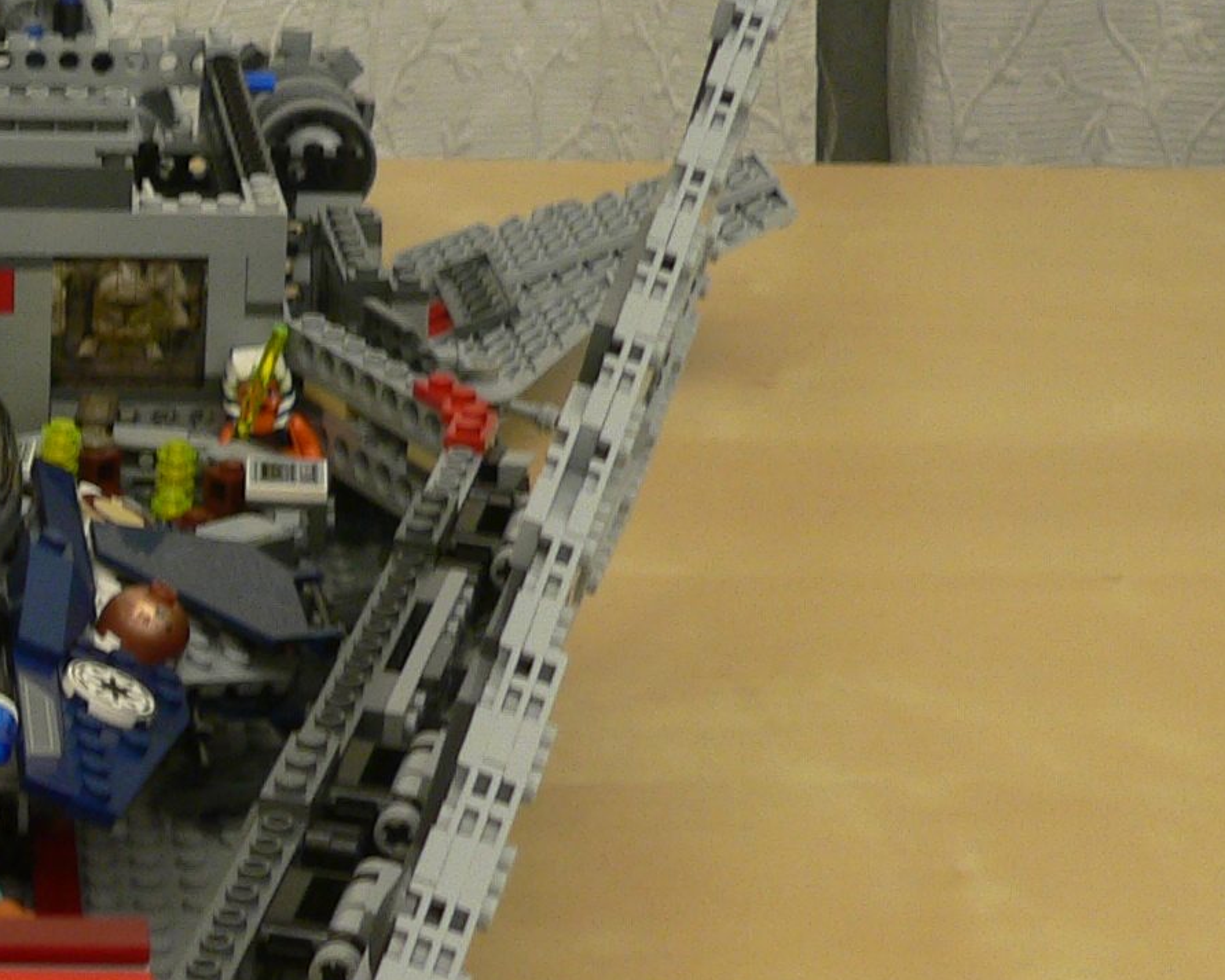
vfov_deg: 15.2
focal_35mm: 101
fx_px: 3662
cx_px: -146
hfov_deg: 18.2
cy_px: 621
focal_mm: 6
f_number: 2.8
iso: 100
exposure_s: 1/13
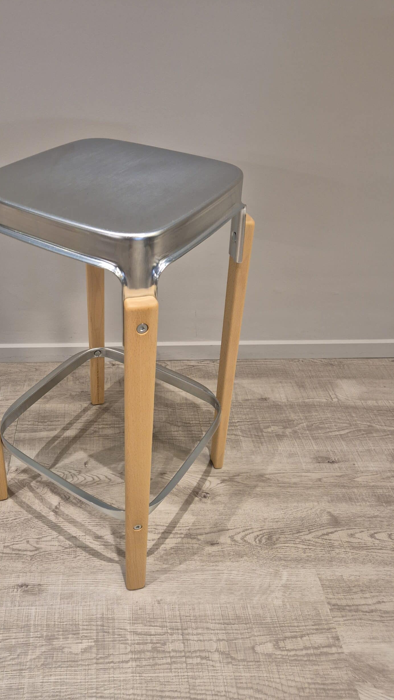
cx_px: 123
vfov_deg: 71.9
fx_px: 483
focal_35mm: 26
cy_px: 360
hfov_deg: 43.6
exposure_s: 1/100
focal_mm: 5.4
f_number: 1.8
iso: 320
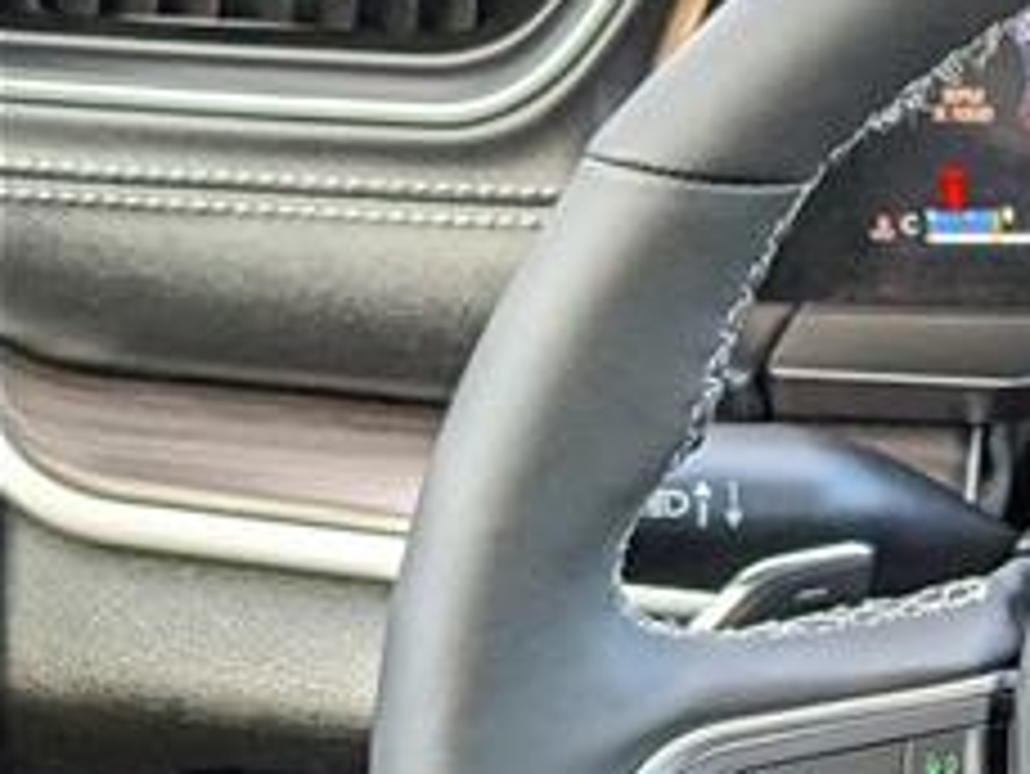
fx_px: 4079
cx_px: 1430
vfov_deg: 10.7
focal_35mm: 137
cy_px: 909
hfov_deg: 13.7
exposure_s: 1/76.9
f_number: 1.68
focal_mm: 6.9
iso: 35
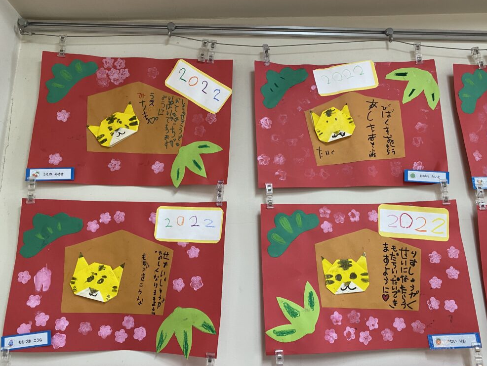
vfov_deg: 51.4
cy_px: 178
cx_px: 252
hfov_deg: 65.3
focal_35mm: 27
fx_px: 380
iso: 64
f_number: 1.8
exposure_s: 1/50
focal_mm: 4.25
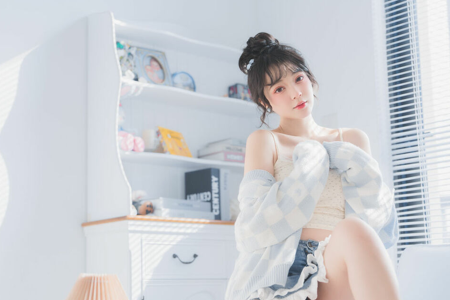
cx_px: 220
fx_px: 762
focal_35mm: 61
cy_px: 165
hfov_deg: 32.9
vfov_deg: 22.2
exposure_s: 1/400
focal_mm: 55
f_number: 2
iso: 100
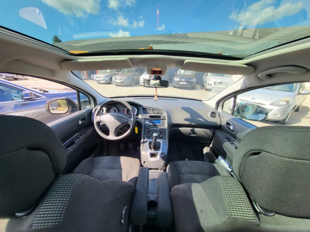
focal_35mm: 13
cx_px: 155
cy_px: 116
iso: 32
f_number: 2.2
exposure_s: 1/128
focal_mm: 1.74
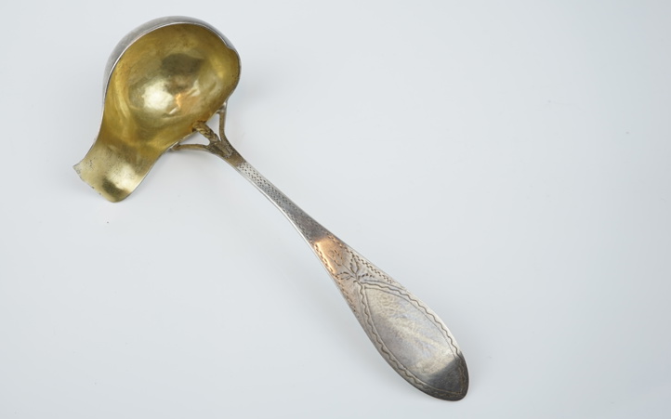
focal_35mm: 47
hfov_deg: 42.4
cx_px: 261
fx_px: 859
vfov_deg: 27.4
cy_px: 190
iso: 100
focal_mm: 37
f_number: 5.6
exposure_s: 1/80
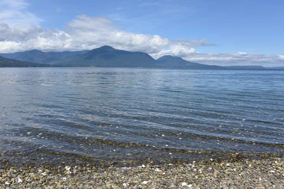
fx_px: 221
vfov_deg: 46.4
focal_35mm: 28
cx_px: 142
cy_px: 94
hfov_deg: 65.5
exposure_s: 1/320
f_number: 9
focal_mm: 28
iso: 100
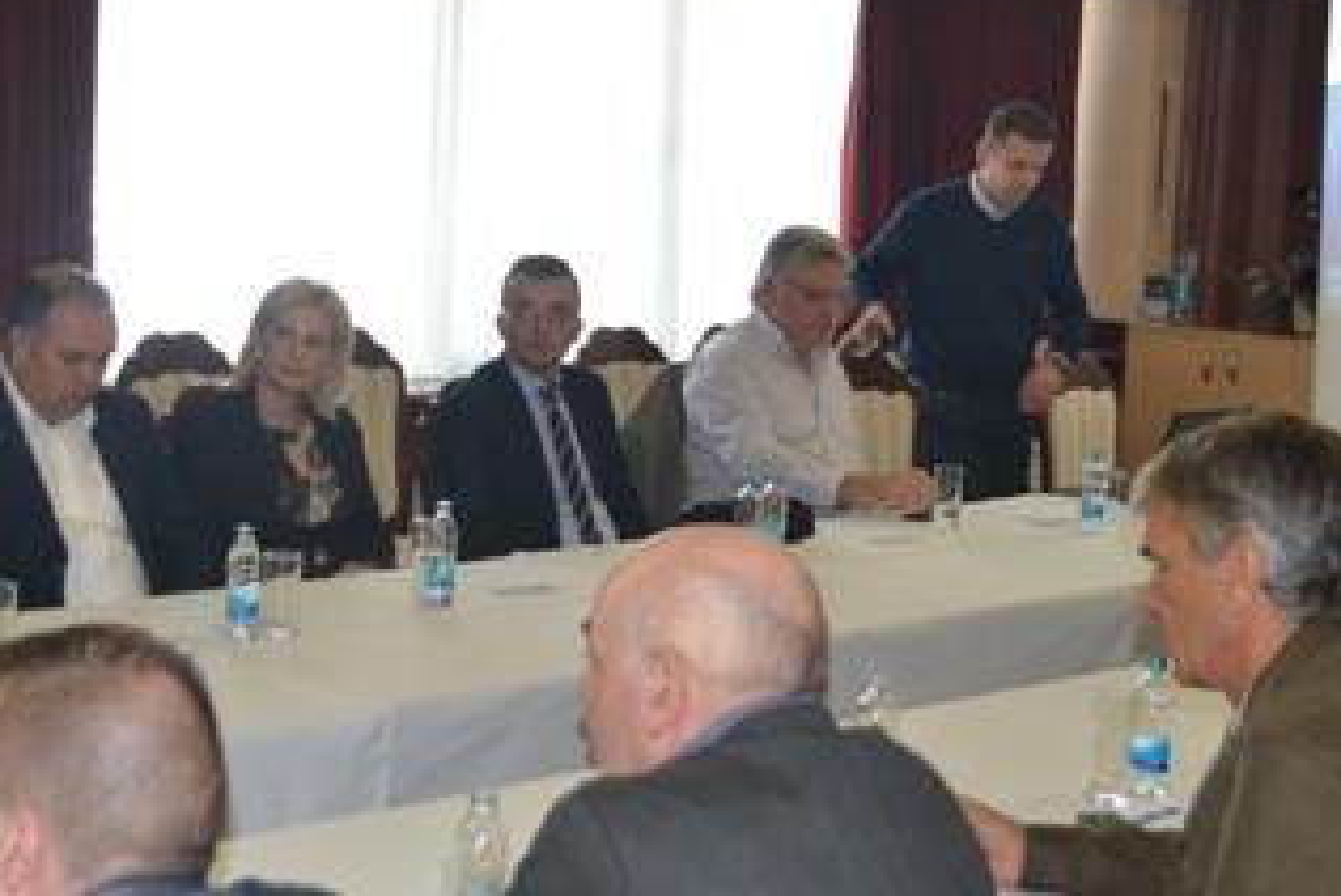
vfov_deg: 18.6
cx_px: 539
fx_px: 2720
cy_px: 308
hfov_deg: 27.6
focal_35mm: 73
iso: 640
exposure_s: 1/60
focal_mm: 24
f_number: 4
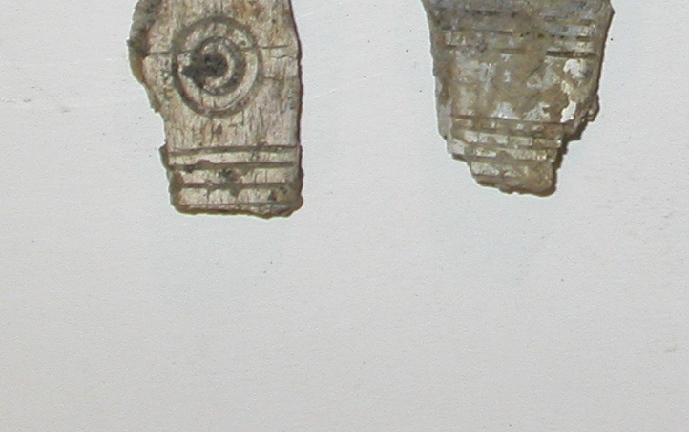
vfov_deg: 5.6
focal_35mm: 230
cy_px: -286
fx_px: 4321
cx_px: 801
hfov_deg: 9.0
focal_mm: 14.4
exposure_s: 1/60.3
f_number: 3.3
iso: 100
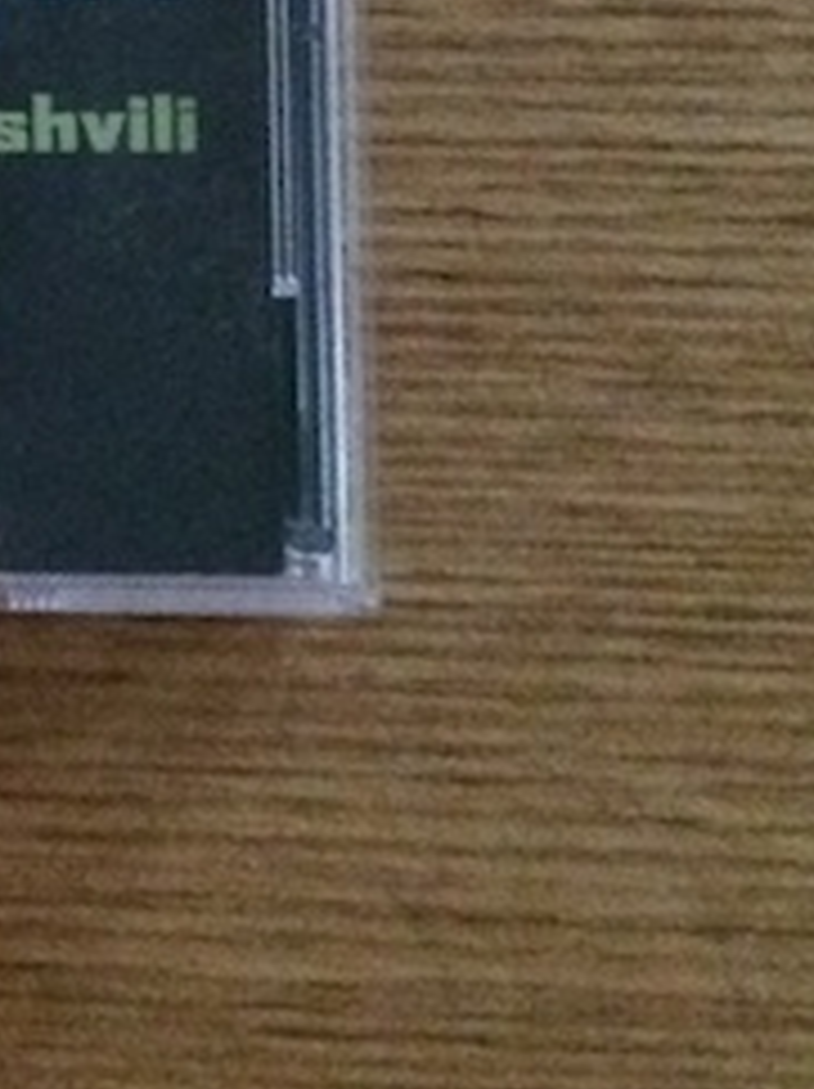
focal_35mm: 127
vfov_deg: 14.6
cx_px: -904
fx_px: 3989
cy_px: -495
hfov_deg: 10.5
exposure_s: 1/15
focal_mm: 4.12
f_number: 2.2
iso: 640
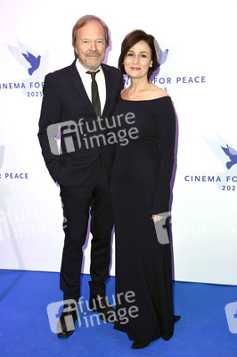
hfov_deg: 28.0
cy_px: 178
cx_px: 118
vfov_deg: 41.1
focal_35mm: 48
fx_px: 475
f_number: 5.6
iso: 500
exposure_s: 1/250
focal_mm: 48
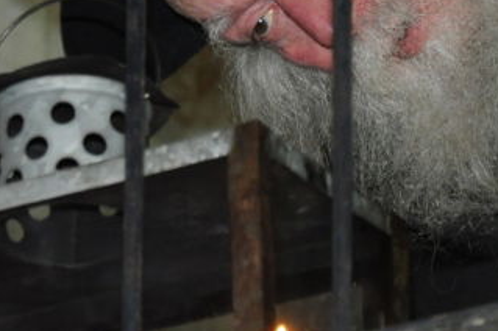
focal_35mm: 506
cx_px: 194
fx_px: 6987
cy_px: 47
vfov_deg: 2.7
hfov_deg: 4.1
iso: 1250
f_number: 6.3
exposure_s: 1/60
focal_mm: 105
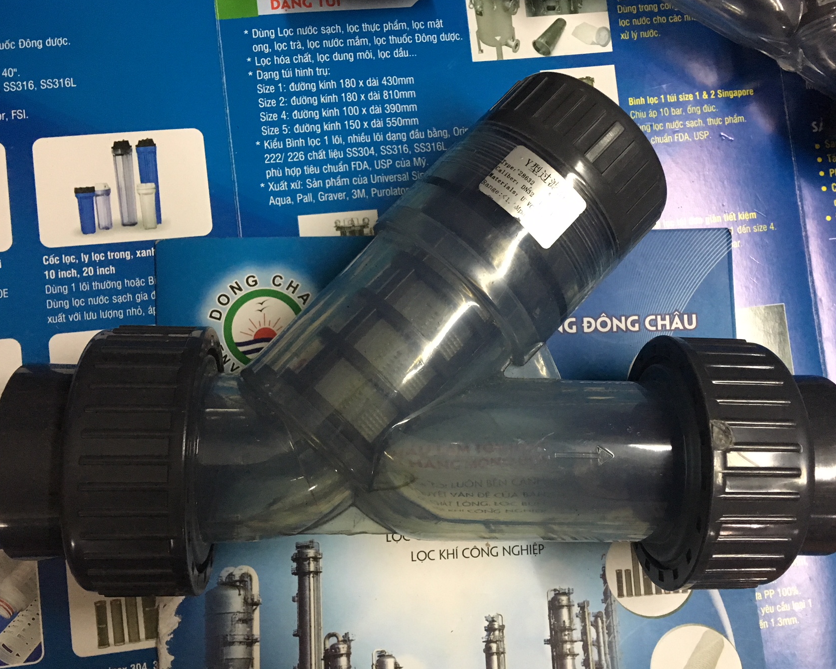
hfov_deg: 52.8
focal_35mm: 34
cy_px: 356
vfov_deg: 43.3
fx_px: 841
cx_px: 439
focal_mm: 4.15
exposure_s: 1/25
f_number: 2.2
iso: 200
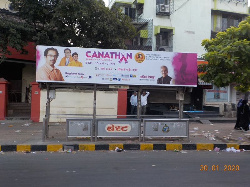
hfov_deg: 60.0
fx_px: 217
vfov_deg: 46.8
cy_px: 94
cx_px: 125
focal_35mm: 30
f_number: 3.3
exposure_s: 1/80
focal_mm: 4.1
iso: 125
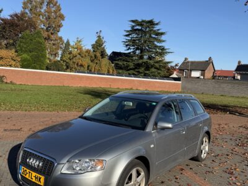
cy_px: 93
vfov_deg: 56.8
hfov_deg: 71.6
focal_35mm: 24
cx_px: 124
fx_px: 172
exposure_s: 1/3759
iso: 80
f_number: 1.78
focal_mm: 6.76
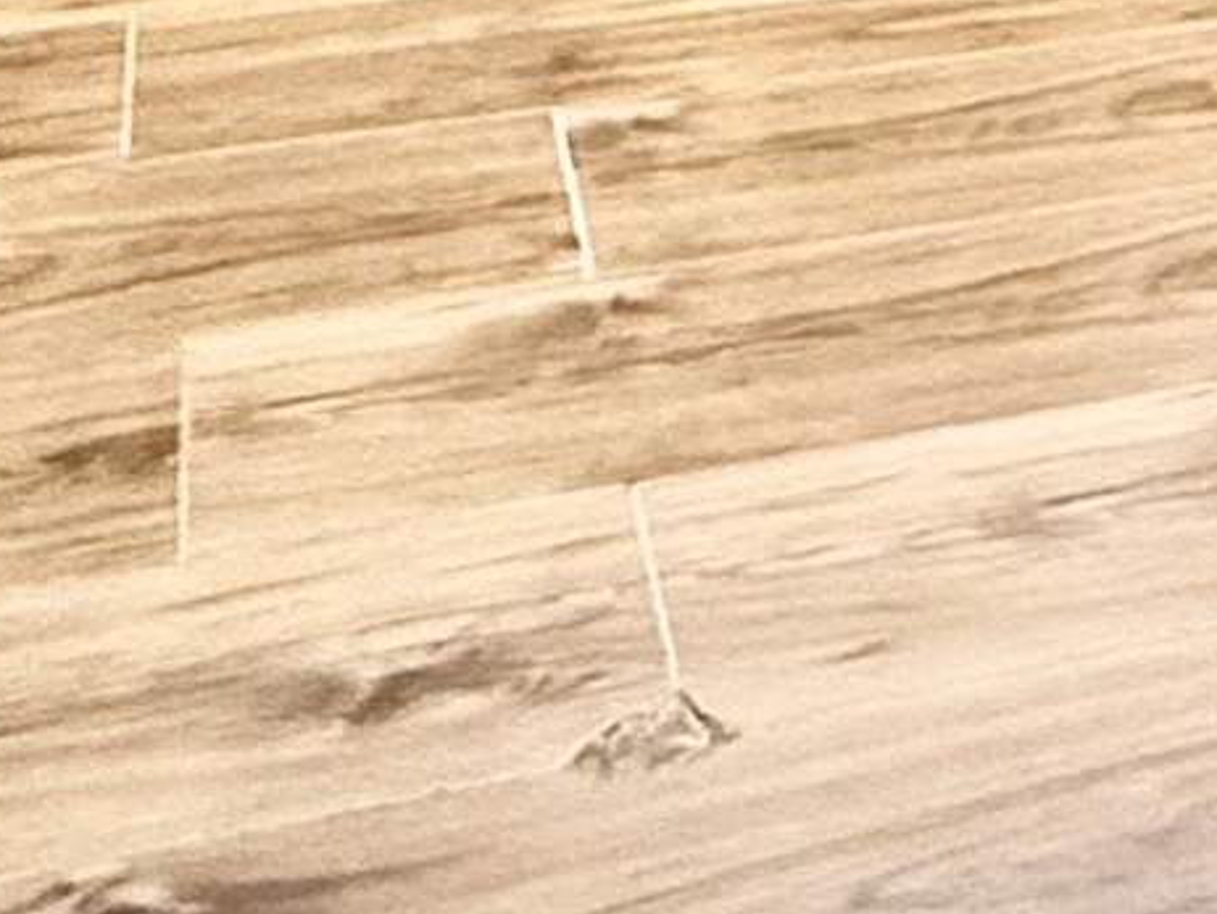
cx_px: 1480
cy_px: -1022
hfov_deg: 19.7
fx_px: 3271
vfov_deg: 13.3
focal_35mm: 93
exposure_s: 1/60
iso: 1000
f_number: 2.2
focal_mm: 2.22
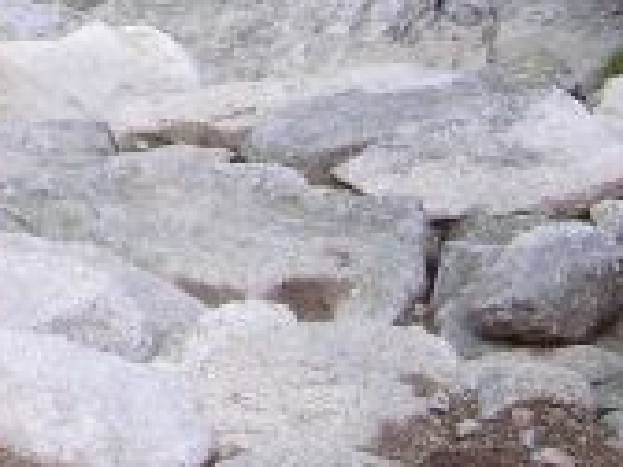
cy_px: -430
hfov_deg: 10.3
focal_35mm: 181
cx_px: -527
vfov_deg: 7.9
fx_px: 3258
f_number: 3.2
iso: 50
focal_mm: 6.3
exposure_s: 1/373
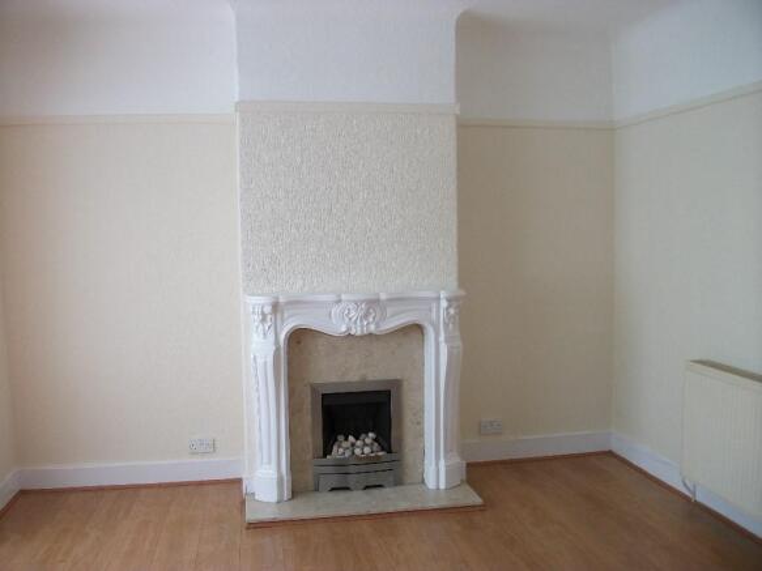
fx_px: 682
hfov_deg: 58.4
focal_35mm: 31
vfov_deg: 45.4
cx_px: 381
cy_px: 286
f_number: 2.9
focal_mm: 5.7
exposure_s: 1/143
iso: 80
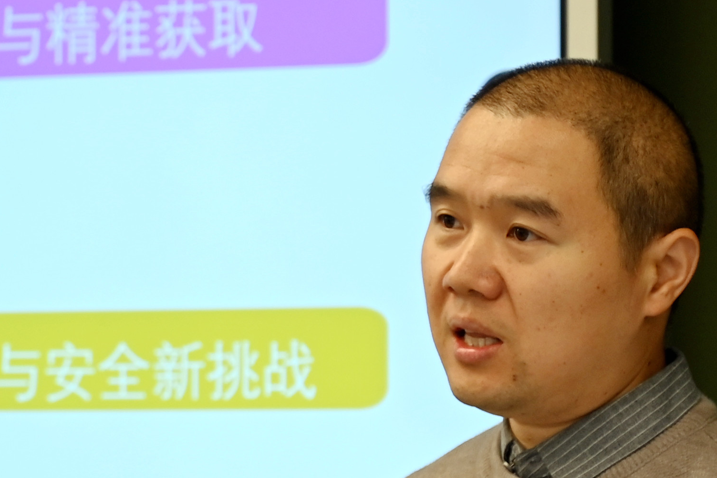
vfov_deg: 5.4
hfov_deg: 8.1
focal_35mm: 253
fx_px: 5039
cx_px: -114
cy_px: 428
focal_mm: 70
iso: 450
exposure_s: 1/125
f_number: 4
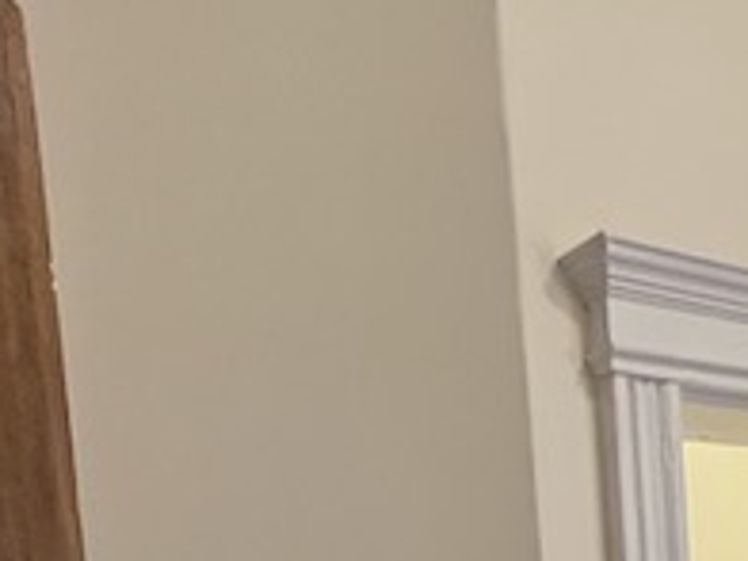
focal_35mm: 53
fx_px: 1145
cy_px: 981
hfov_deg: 34.1
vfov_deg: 20.4
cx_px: 69
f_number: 1.8
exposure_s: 1/60
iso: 500
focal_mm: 1.57
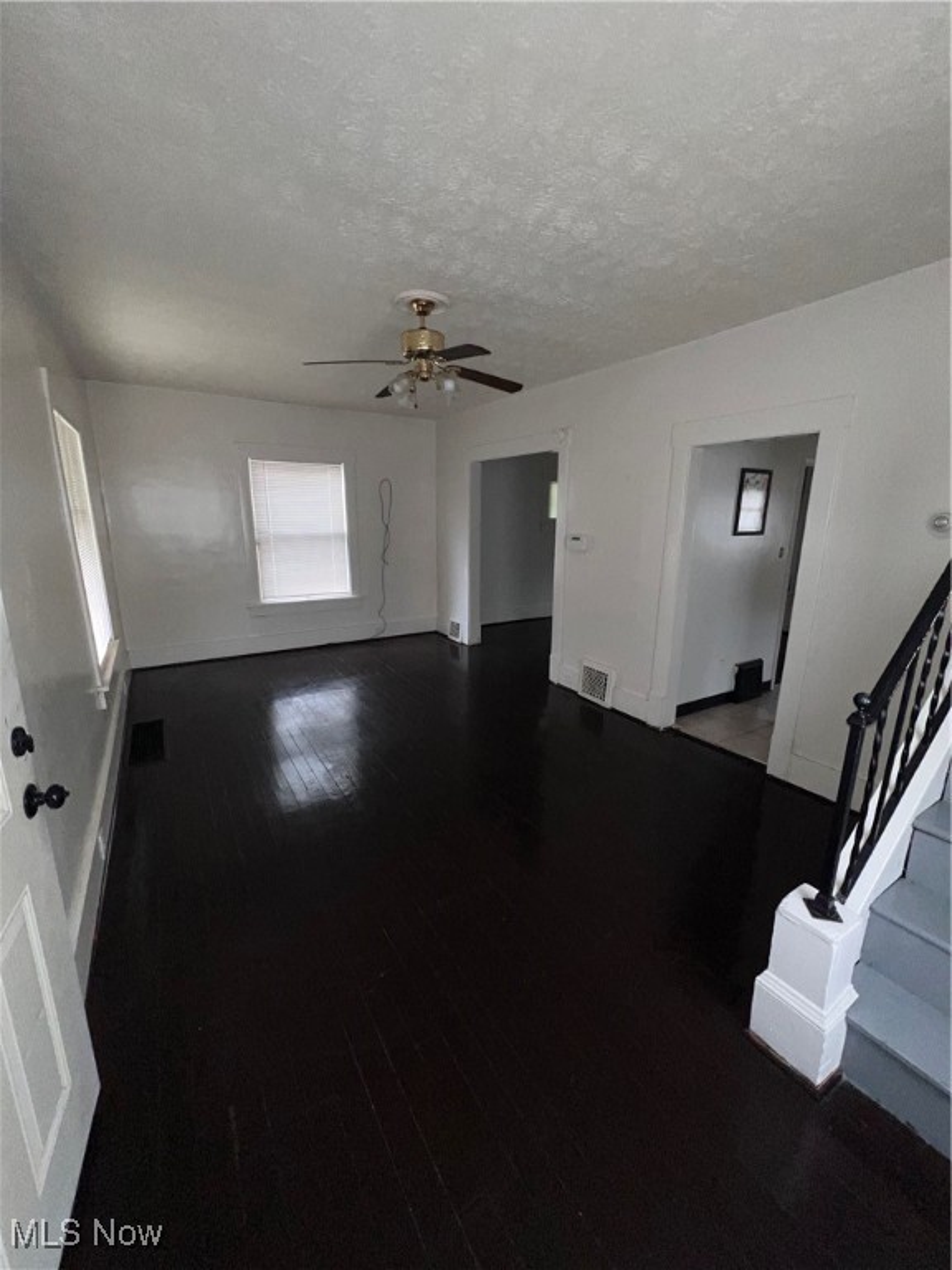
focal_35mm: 13
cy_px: 635
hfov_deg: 89.9
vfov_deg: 106.2
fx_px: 477
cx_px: 476
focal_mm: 1.57
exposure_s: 1/60
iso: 80
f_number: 1.8
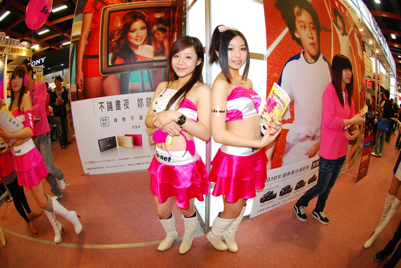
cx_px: 200
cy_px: 134
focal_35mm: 16
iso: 400
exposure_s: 1/60
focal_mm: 10.5
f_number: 4
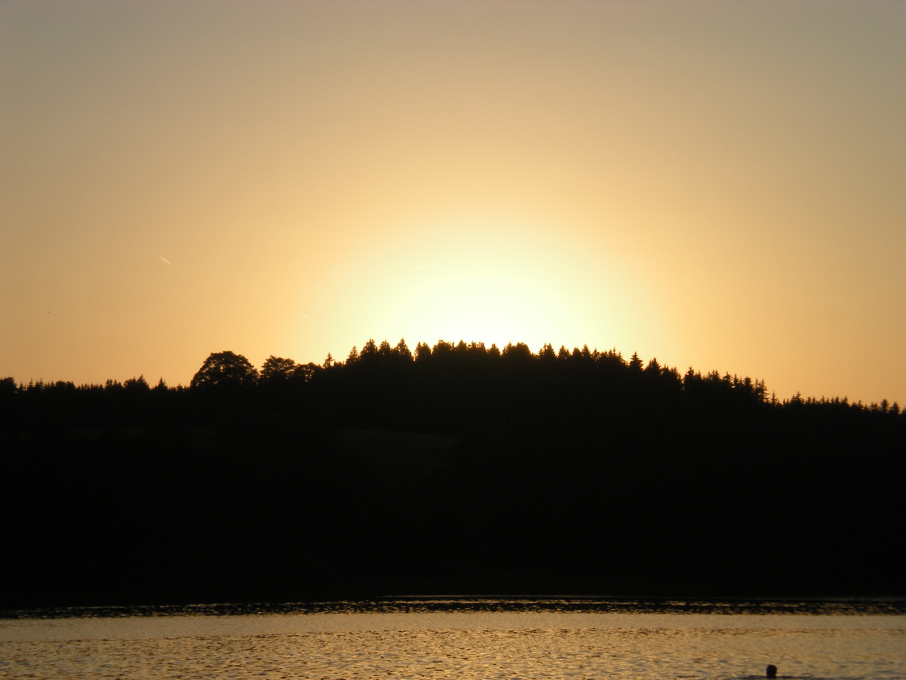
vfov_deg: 13.0
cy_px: 340
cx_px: 453
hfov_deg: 17.3
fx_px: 2984
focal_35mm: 114
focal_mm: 18.9
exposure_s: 1/320
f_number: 8.5
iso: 64
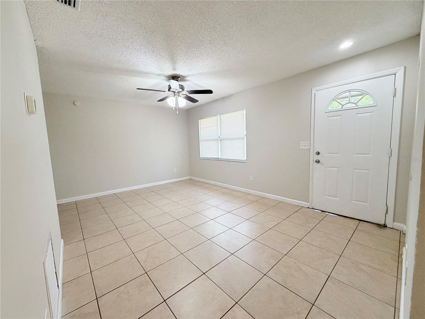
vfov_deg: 85.7
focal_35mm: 14
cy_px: 160
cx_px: 212
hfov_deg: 102.1
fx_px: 172
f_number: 2.2
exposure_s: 1/60
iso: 200
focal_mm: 2.22
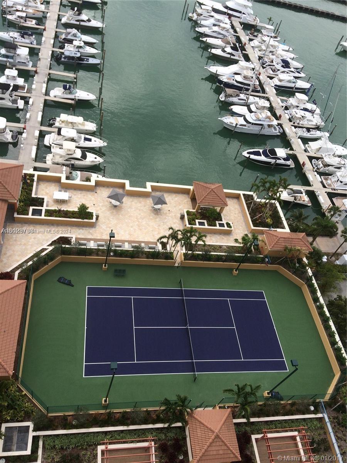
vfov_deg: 61.7
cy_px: 232
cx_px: 174
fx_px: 388
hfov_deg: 48.2
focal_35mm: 29
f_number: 2.2
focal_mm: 4.15
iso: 32
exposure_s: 1/1325
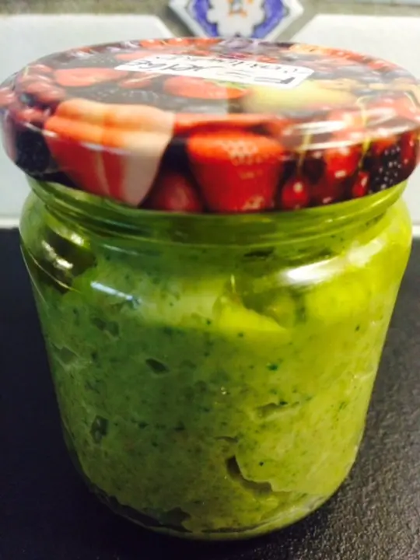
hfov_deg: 48.2
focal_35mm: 29
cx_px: 210
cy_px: 280
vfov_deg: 61.7
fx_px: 469
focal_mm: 4.15
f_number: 2.2
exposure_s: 1/30
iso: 320
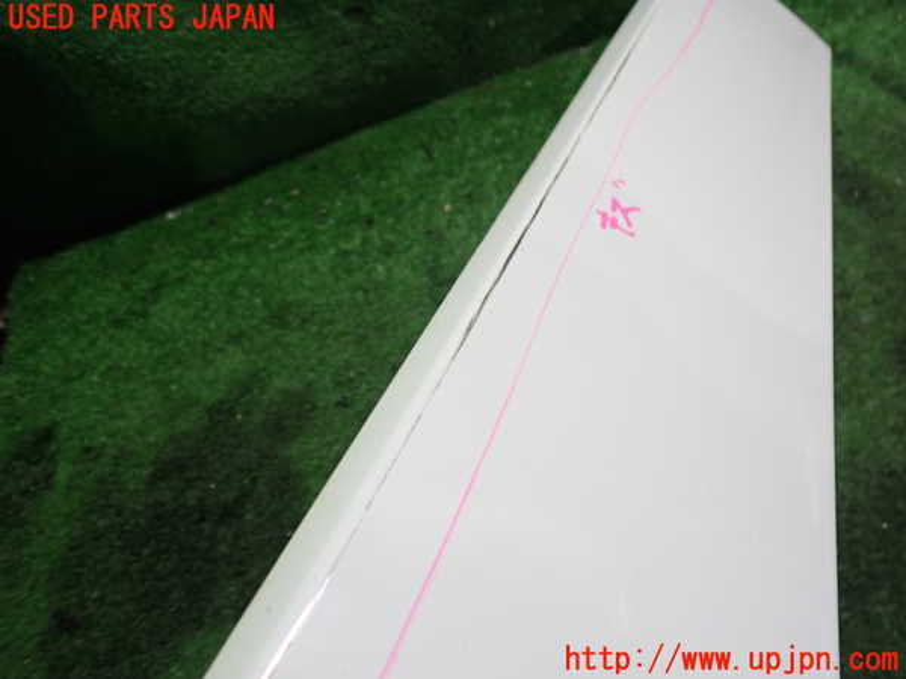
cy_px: 340
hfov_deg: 60.0
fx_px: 785
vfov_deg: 46.8
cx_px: 453
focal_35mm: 30
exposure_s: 1/30
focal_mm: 5.4
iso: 320
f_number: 2.3
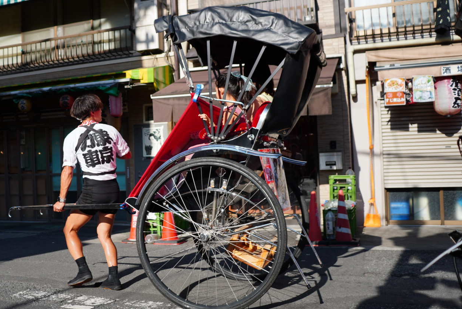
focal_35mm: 39
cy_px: 159
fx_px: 501
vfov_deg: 34.3
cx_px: 168
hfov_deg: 49.0
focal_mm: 20
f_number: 2.8
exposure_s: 1/2000
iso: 100
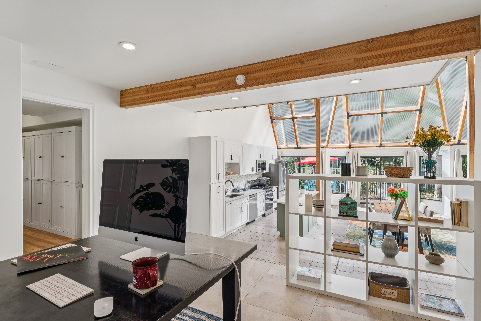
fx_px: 239
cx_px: 240
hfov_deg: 90.3
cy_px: 160
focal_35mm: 18
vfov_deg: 67.7
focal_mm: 17.9
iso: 100
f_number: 13
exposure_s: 1/10
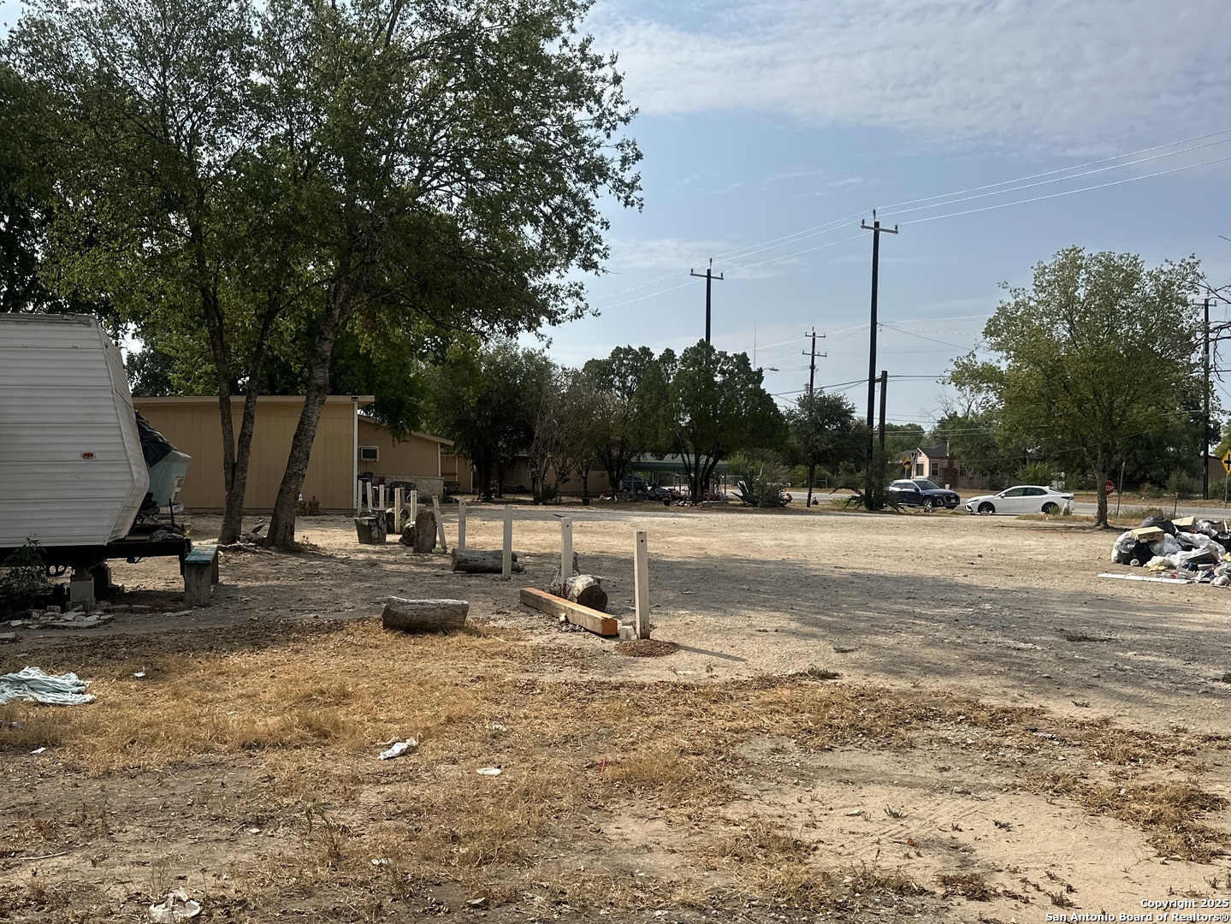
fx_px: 854
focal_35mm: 24
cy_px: 462
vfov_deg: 56.8
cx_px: 616
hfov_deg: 71.6
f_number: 1.78
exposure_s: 1/8929
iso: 80
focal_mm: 6.86
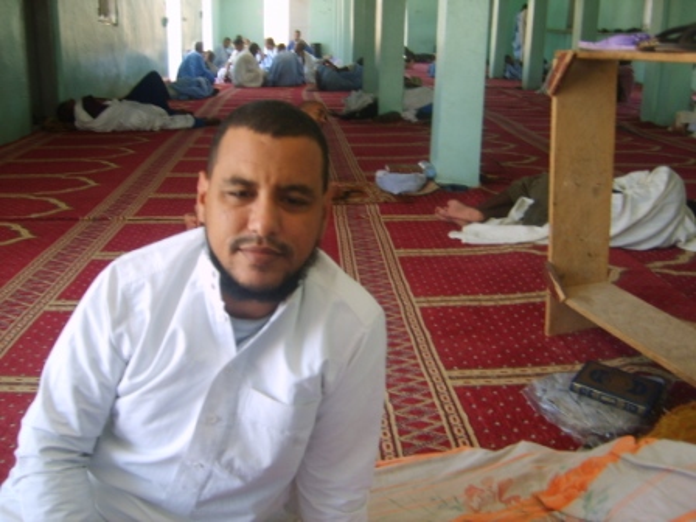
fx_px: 704
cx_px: 348
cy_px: 261
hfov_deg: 52.6
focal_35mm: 35
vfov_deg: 40.7
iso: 50
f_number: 2.8
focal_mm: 5.8
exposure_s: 1/30
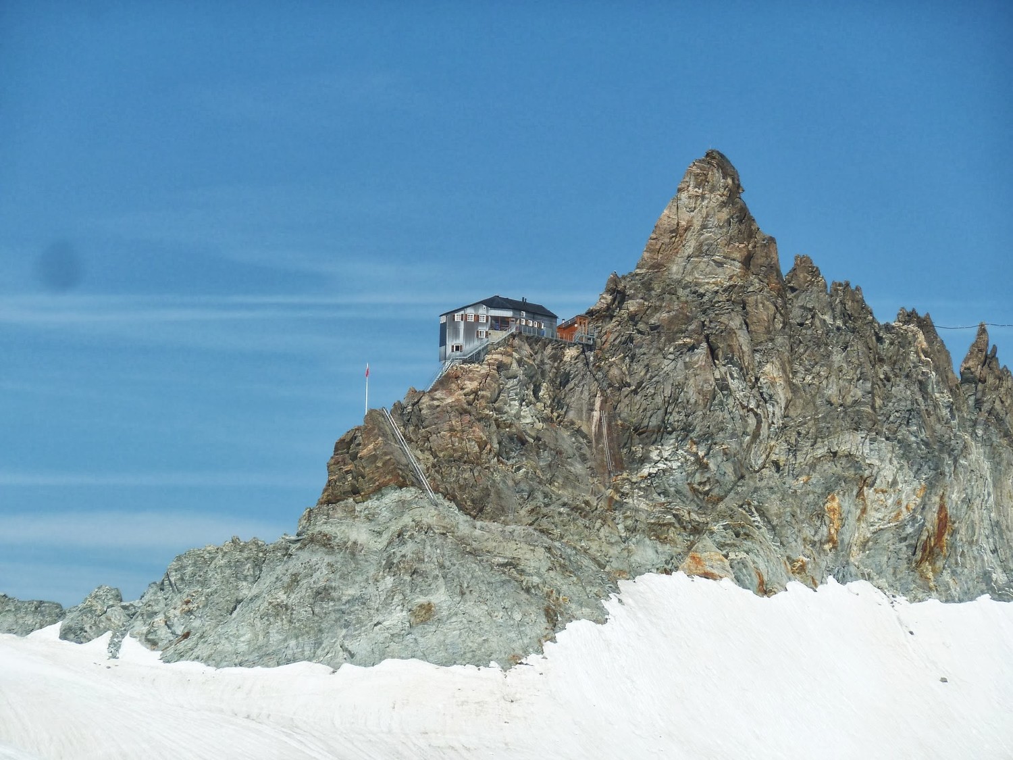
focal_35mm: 196
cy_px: 380
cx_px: 506
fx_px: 5736
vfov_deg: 7.6
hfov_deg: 10.1
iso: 80
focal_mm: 32.1
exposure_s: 1/640
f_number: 5.6
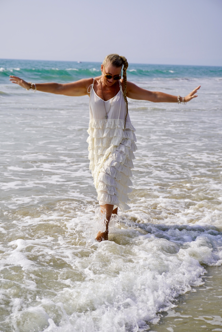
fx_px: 583
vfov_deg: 31.9
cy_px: 166
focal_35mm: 63
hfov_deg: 21.6
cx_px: 111
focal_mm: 42
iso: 100
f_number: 5.6
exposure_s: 1/800
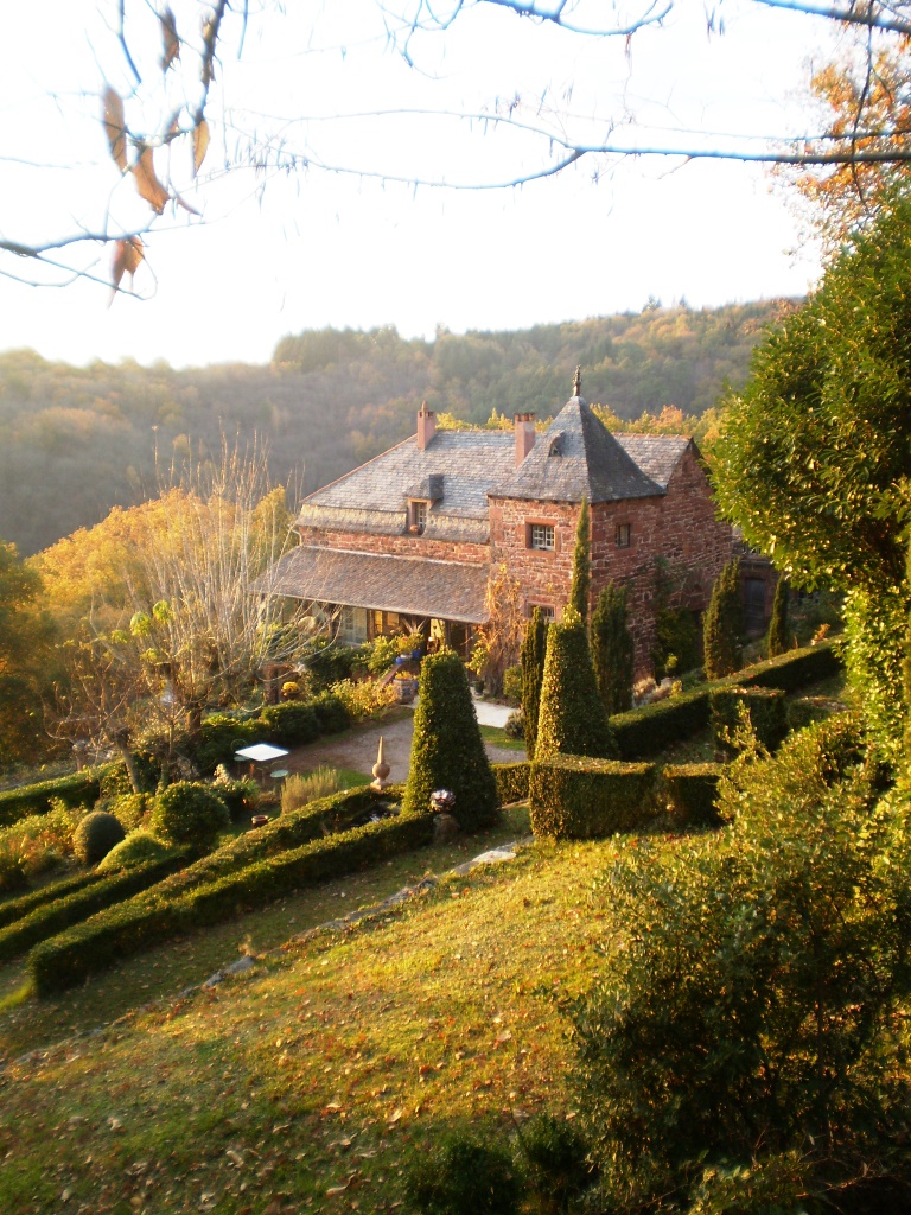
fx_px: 1263
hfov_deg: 39.7
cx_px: 456
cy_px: 608
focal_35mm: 36
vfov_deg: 51.4
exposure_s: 1/50
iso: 64
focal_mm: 6.3
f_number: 3.1
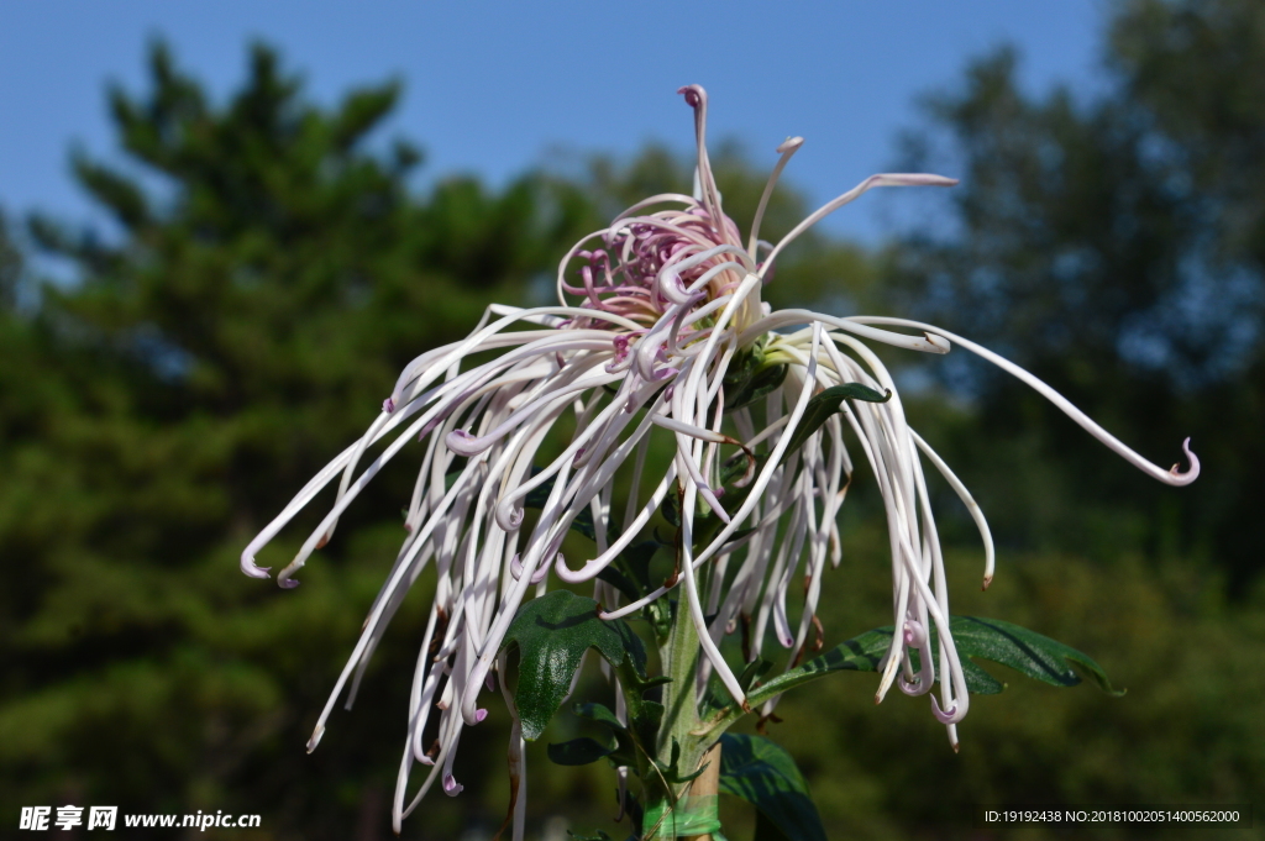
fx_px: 3423
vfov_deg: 14.0
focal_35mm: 98
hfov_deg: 20.9
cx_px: 632
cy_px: 420
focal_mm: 65
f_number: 16
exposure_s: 1/400
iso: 200
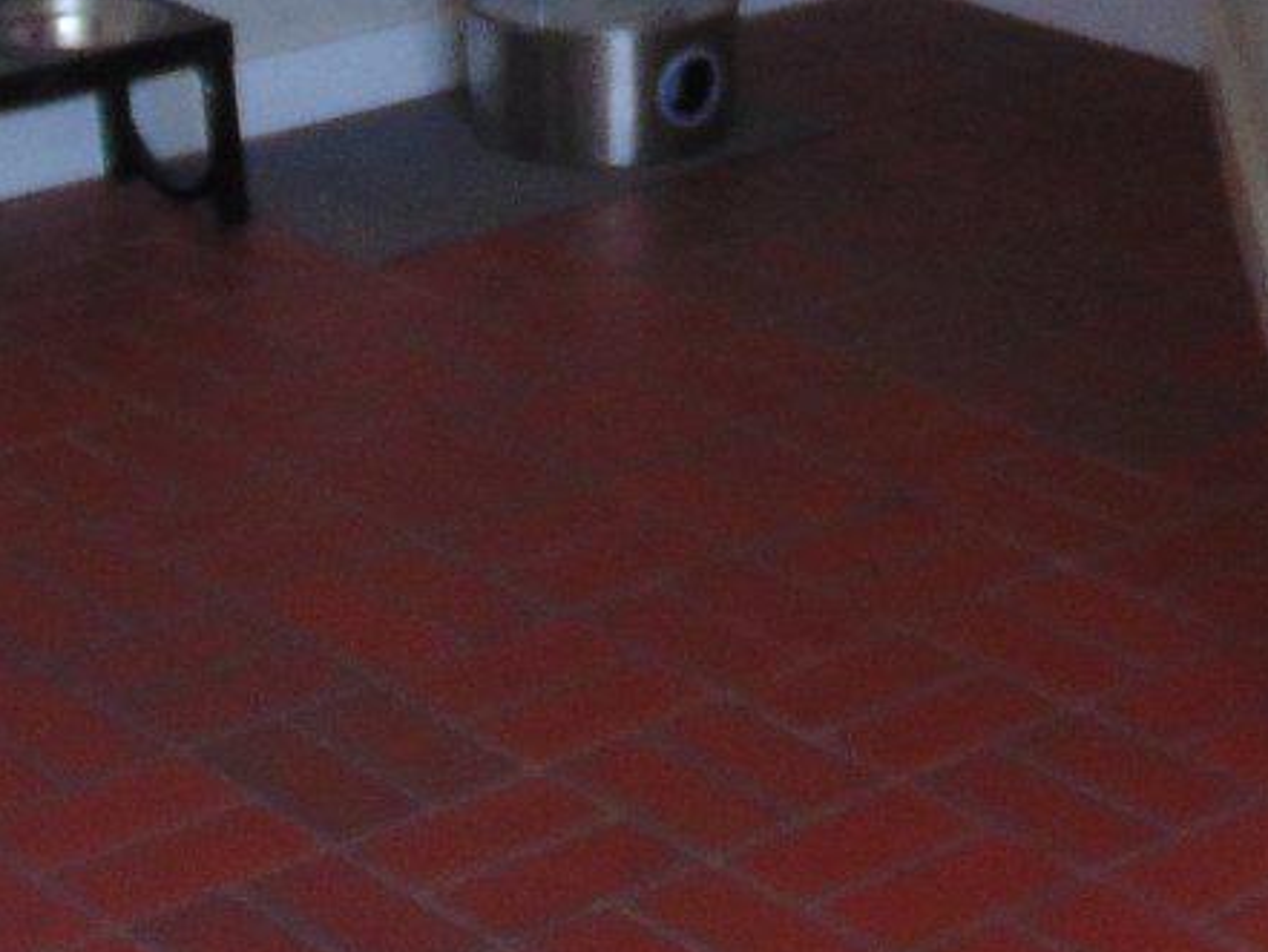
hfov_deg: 17.0
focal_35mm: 116
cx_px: 545
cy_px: -463
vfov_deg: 12.2
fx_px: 4250
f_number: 3
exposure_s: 1/30
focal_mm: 4.5
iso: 100
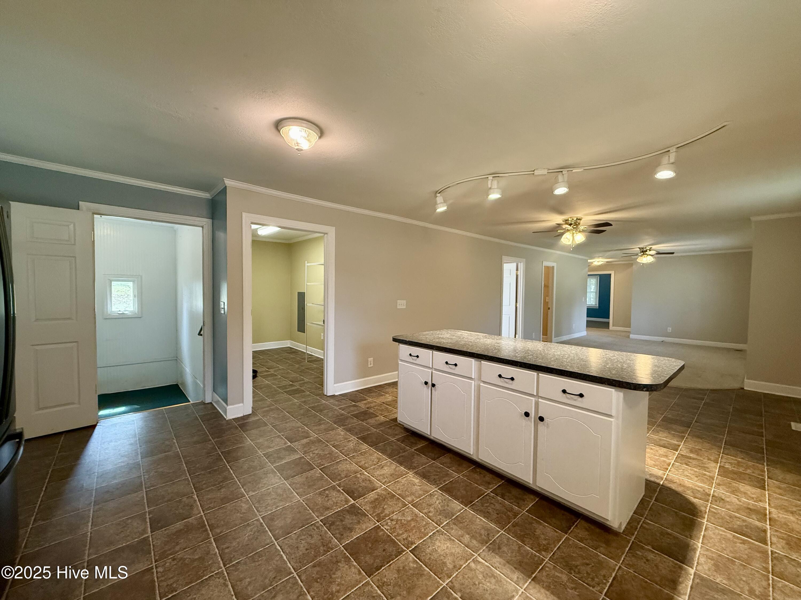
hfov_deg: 102.1
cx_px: 400
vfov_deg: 85.7
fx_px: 324
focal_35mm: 14
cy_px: 300
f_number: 2.2
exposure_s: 1/120
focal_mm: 2.22
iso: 500
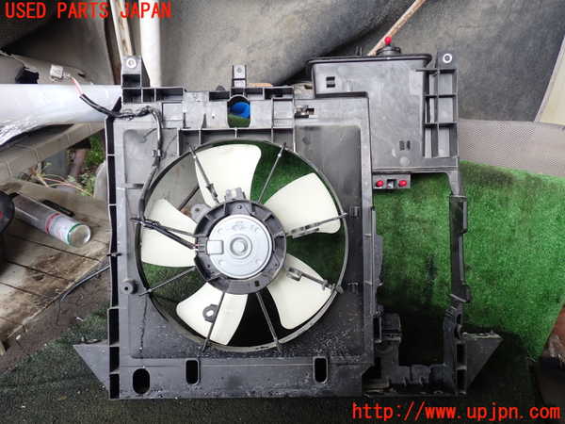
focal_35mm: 30
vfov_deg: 46.8
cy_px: 212
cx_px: 282
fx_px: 490
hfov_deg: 60.0
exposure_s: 1/80
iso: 100
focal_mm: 5.4
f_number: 2.3
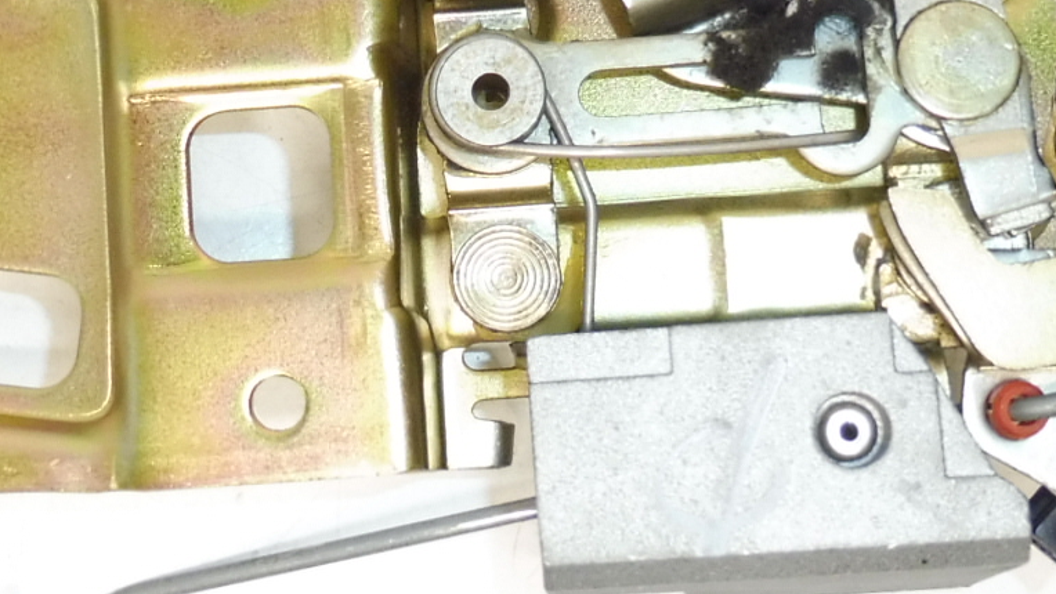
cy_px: 156
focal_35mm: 73
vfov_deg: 16.5
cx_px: 406
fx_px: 2044
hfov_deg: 28.9
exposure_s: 1/60
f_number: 3.5
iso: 200
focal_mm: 4.4
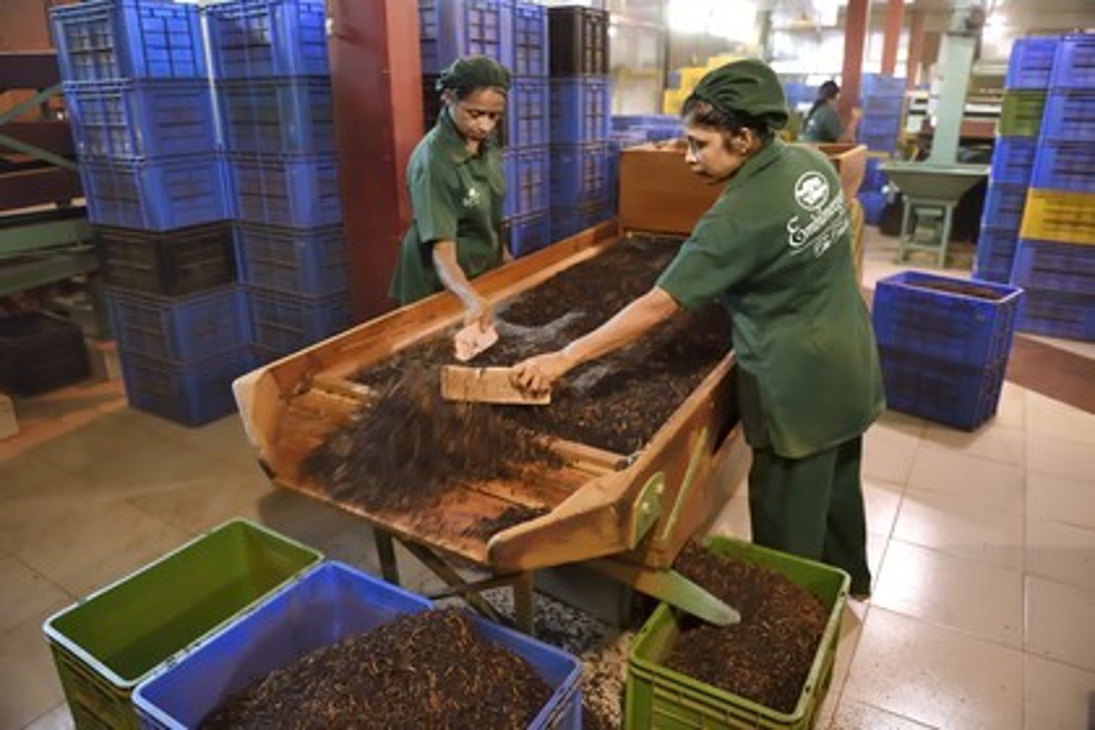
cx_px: 548
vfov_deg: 53.1
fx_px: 730
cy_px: 365
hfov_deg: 73.7
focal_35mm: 24
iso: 3200
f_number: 3.2
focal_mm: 24
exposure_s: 1/60
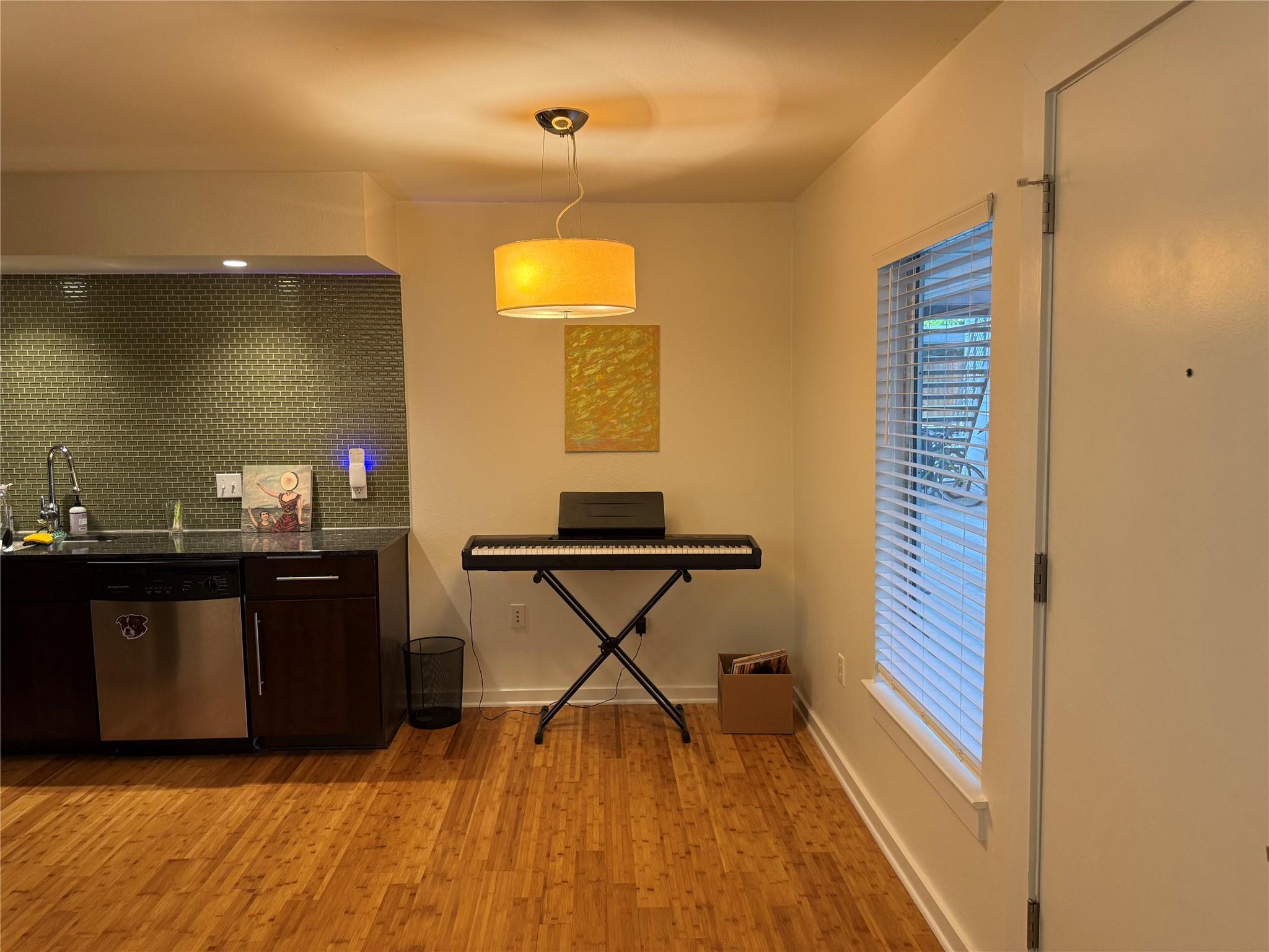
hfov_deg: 71.6
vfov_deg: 56.8
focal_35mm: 24
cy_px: 476
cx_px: 634
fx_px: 880
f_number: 1.78
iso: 160
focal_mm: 6.76
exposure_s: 1/60
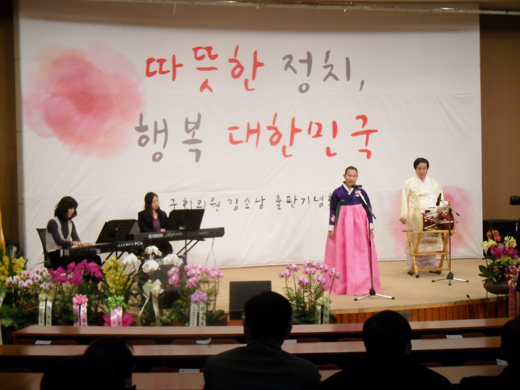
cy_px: 195
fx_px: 1006
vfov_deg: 21.9
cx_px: 260
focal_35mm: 67
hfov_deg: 29.0
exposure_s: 1/45
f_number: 4.2
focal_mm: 12
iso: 400
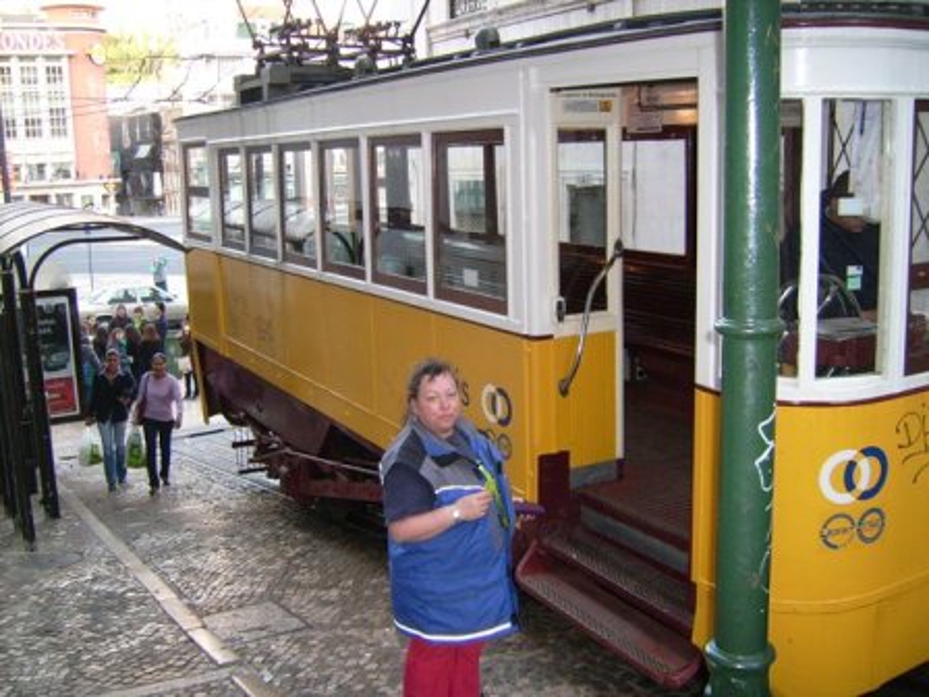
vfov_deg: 40.7
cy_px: 348
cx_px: 464
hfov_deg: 52.6
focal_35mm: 35
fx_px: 939
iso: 100
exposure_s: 1/60
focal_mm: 5.95
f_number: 2.8
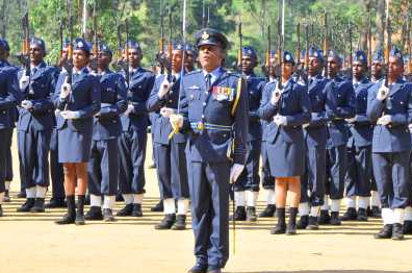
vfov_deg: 6.1
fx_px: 2546
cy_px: 124
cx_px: 272
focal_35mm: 223
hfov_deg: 9.2
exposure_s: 1/125
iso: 200
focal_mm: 98
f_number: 10
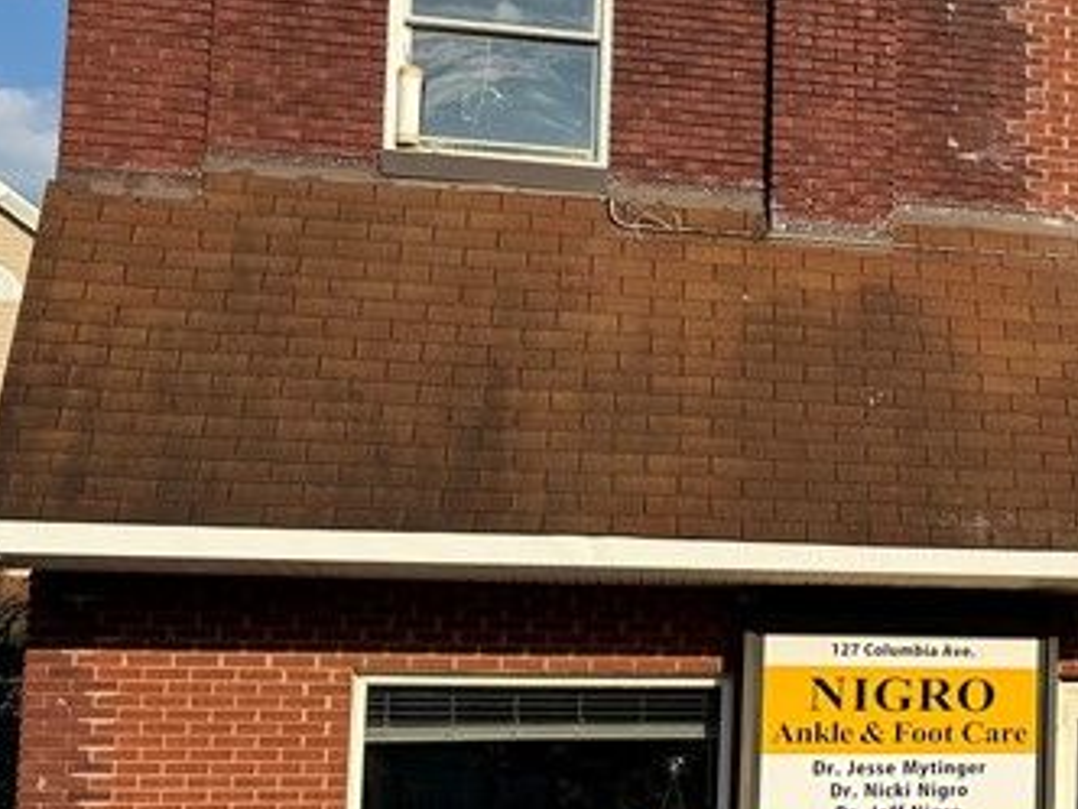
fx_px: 2304
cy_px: 533
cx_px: 1429
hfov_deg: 23.1
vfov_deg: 19.8
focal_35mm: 74
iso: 80
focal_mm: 6.76
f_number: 1.78
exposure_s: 1/4049
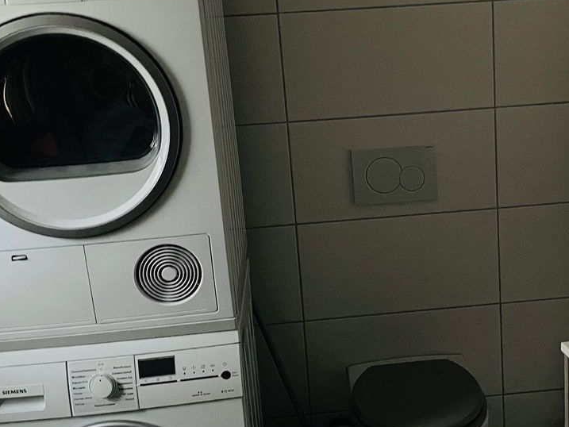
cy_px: 215
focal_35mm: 58
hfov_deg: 32.9
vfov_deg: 25.2
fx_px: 954
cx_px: 386
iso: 800
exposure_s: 1/20
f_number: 1.6
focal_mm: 4.2
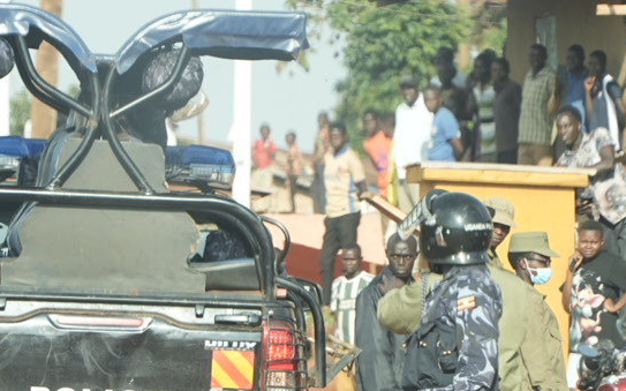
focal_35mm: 607
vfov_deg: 2.2
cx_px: 247
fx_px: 10353
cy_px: 364
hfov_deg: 3.5
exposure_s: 1/640
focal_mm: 200
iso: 400
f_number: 5.6
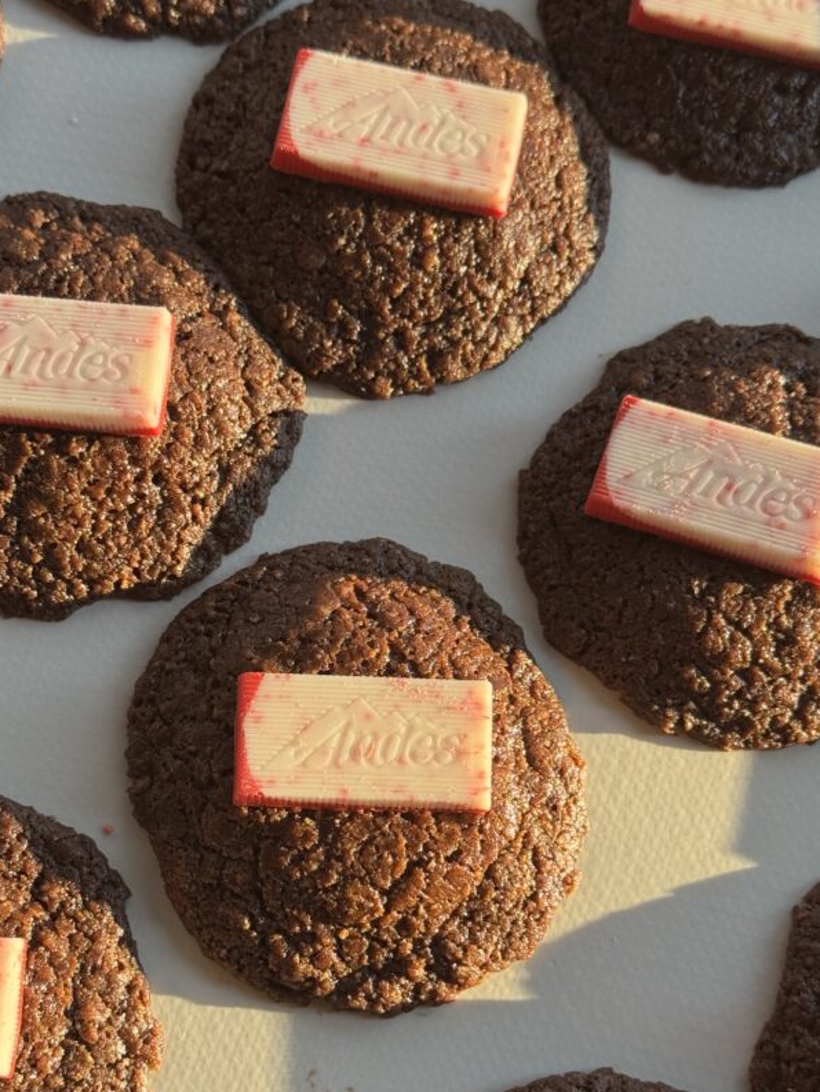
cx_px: 368
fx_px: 1958
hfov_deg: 23.6
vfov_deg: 31.1
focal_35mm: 62
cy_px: 639
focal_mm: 6.76
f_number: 1.78
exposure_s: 1/120
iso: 80
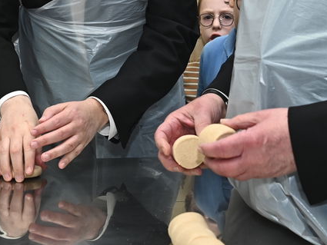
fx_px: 718
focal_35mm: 76
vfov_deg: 18.9
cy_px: 8
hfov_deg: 25.5
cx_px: 112
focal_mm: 24
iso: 500
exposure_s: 1/200
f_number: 4.5
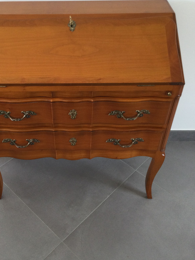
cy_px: 120
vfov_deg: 47.8
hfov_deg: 36.6
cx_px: 72
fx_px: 293
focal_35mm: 39
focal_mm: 3.3
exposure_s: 1/33
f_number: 2.4
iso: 100
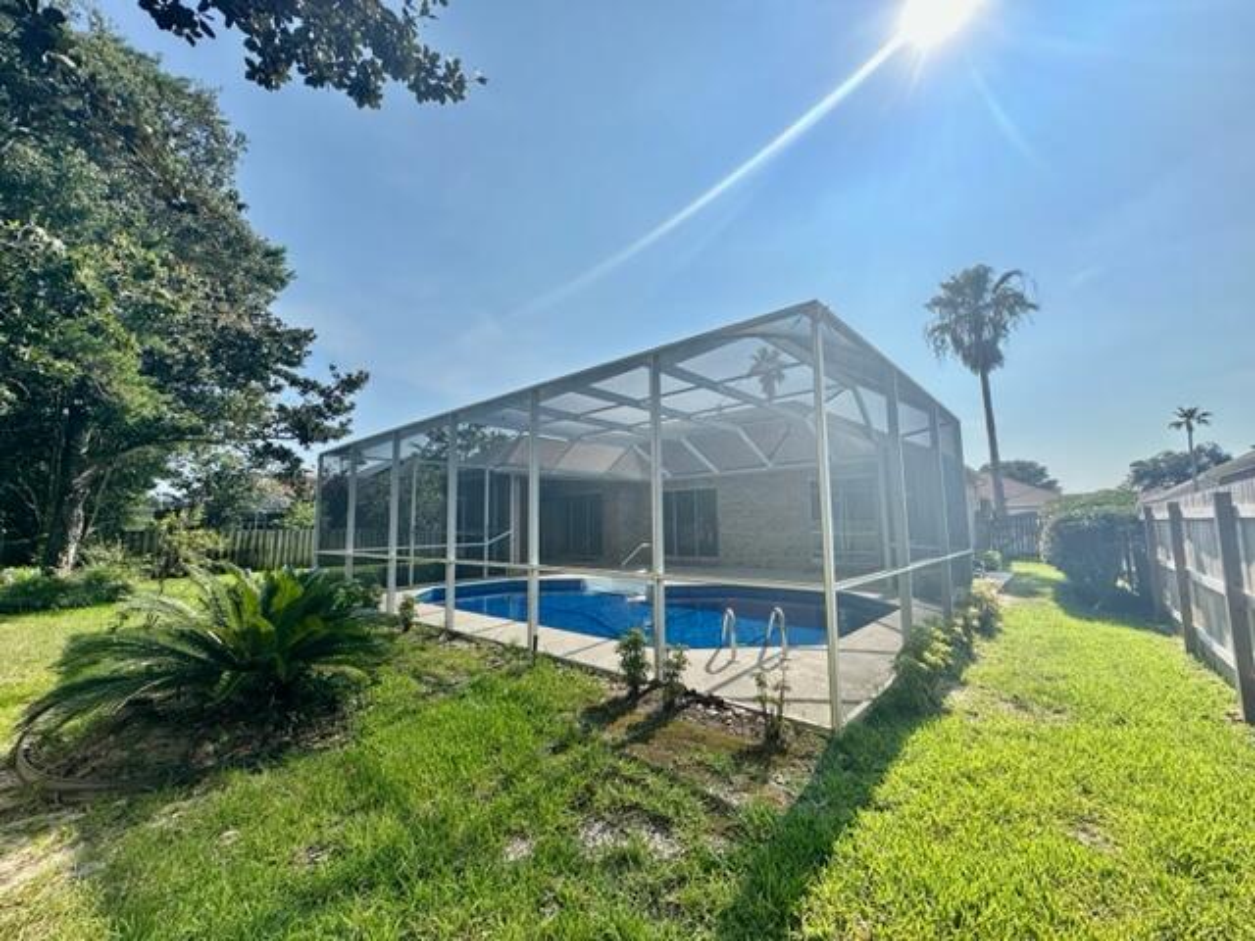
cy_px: 470
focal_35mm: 14
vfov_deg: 85.7
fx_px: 508
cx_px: 628
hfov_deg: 102.1
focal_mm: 2.22
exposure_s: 1/2882
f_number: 2.2
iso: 50
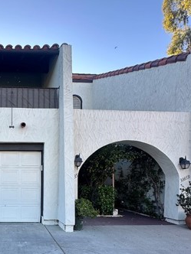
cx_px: 9
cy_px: 182
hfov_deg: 45.1
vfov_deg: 62.5
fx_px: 199
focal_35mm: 27
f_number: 2.2
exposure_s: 1/274
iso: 40
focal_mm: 2.22
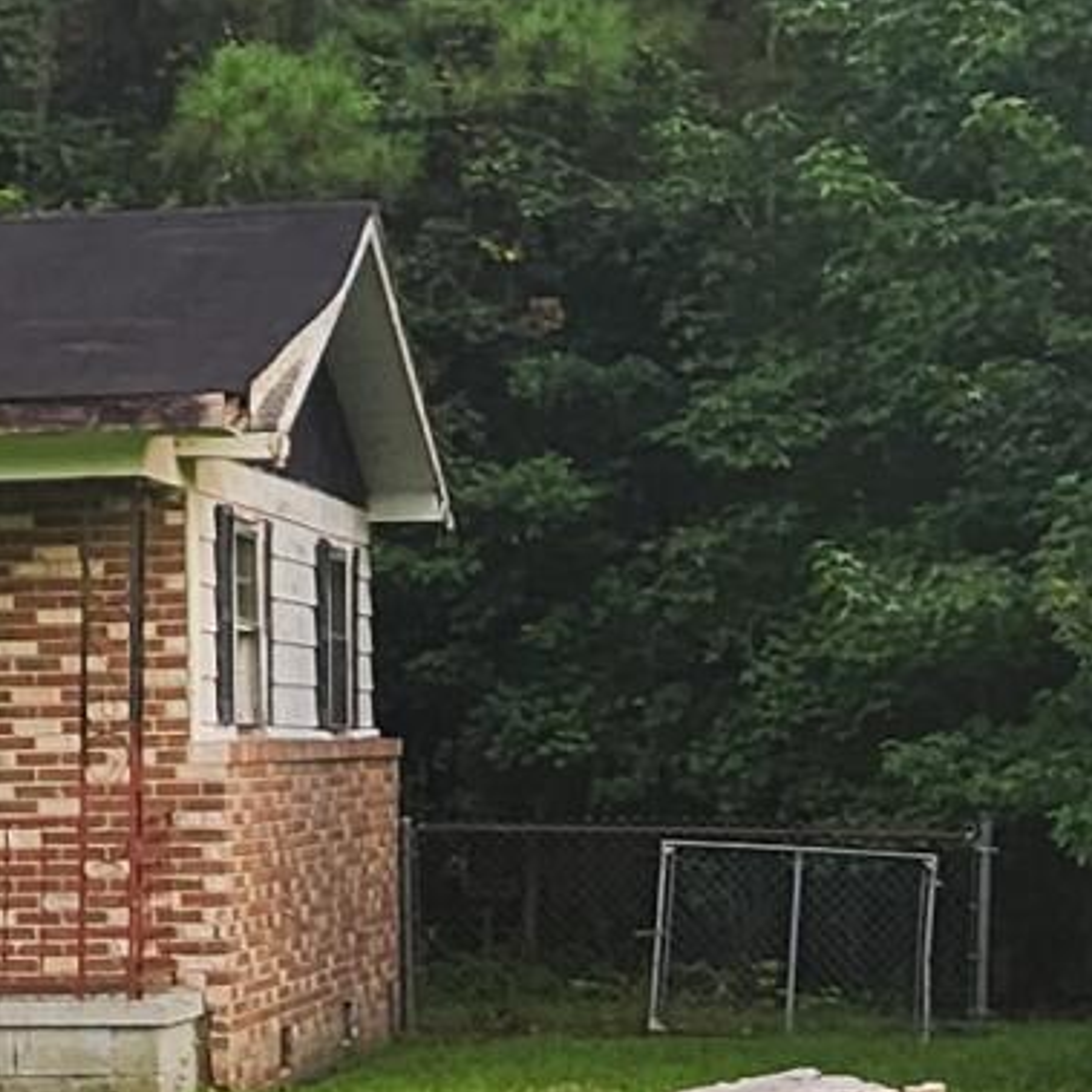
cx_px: -112
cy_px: 838
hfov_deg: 10.7
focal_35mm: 161
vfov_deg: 10.8
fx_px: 5746
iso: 32
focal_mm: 5.4
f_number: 1.8
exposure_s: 1/180
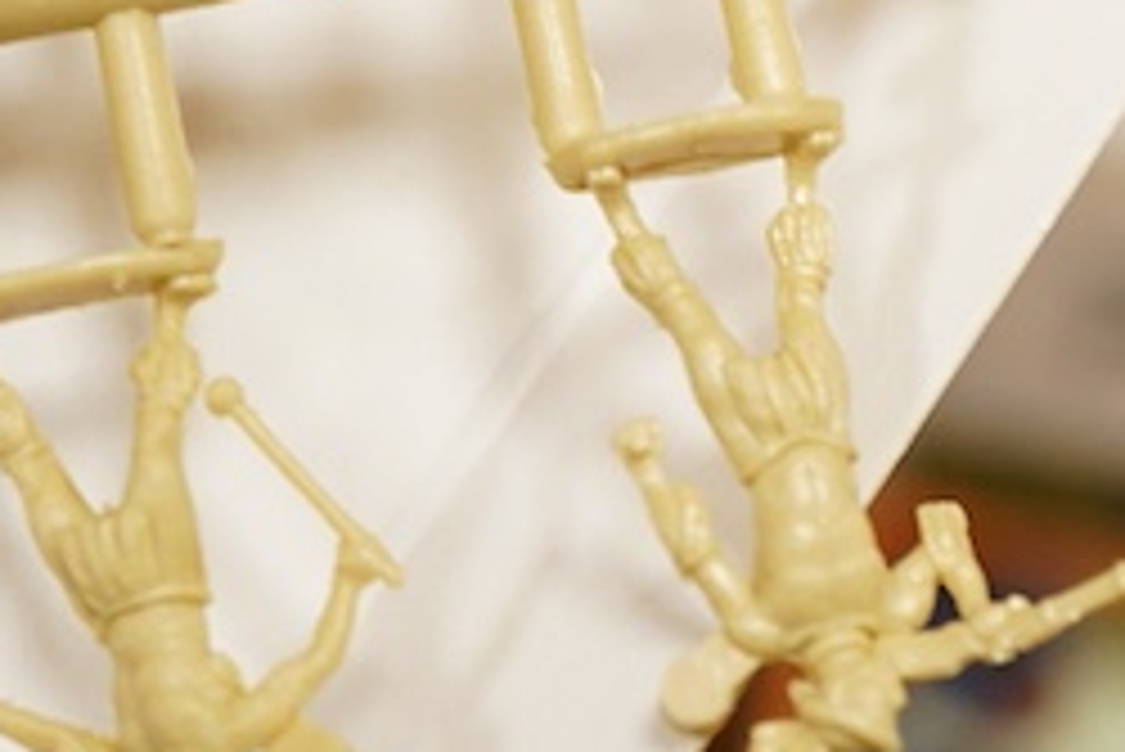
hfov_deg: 12.6
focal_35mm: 162
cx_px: 999
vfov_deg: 8.4
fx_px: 5065
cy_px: -149
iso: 1250
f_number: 3.5
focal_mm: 30
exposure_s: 1/125
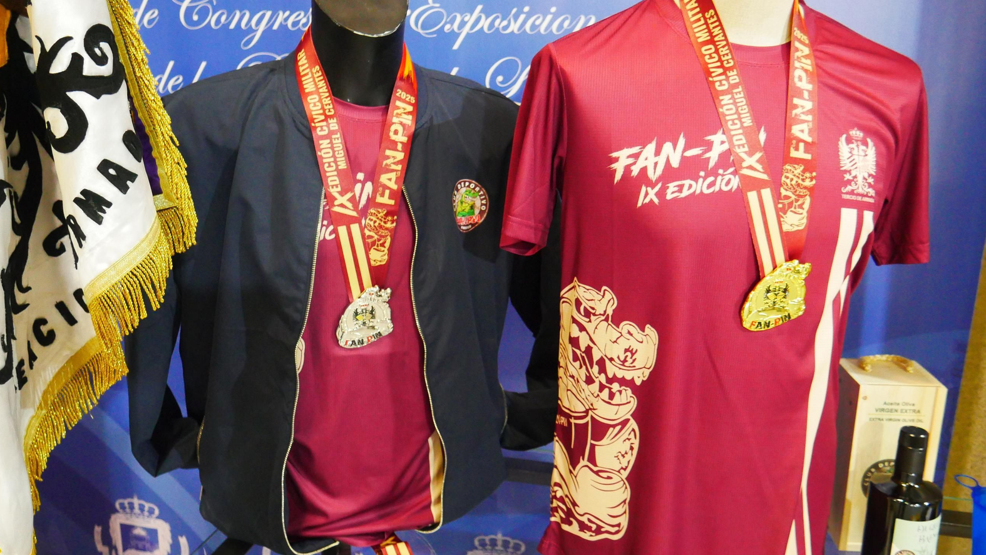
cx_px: 491
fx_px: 811
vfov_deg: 37.8
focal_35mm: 31
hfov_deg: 62.6
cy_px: 271
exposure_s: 1/60
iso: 2000
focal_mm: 14
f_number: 3.5
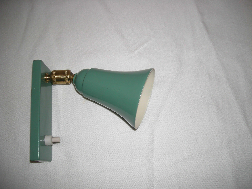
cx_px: 126
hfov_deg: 52.6
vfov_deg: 40.7
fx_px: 255
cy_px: 94
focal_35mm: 35
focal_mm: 5.7
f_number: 2.8
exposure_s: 1/30
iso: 50
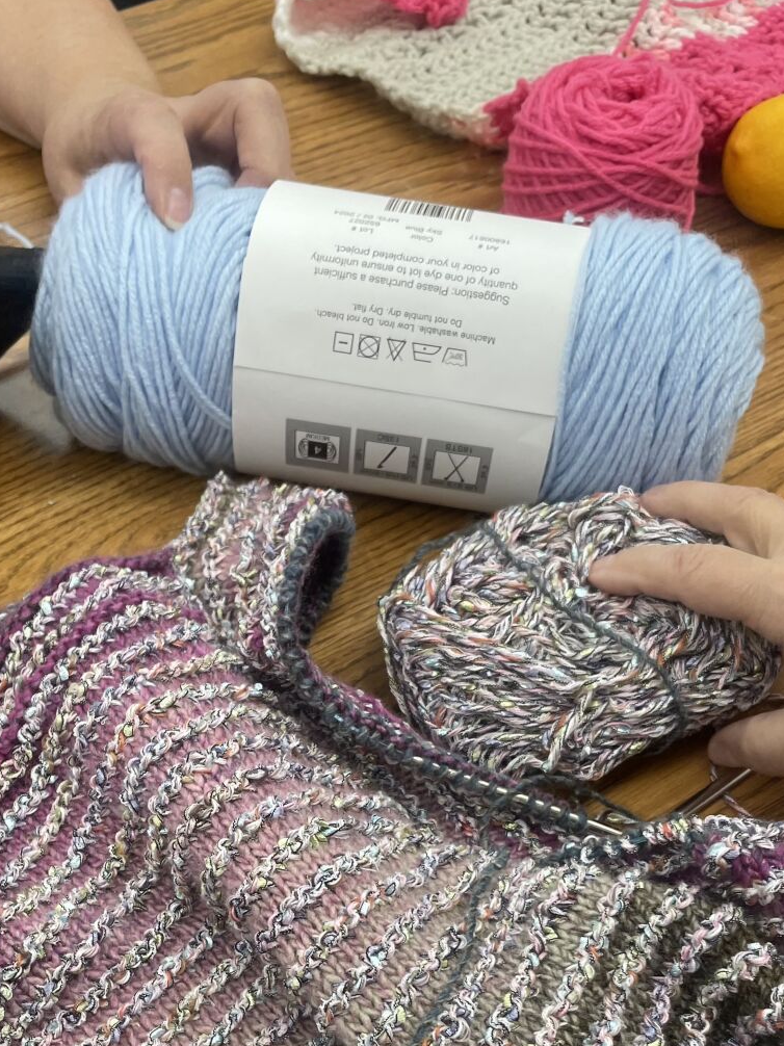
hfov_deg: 33.5
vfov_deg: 41.7
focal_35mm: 43
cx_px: 322
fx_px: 1299
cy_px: 854
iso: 64
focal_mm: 4.2
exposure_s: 1/120
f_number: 1.6
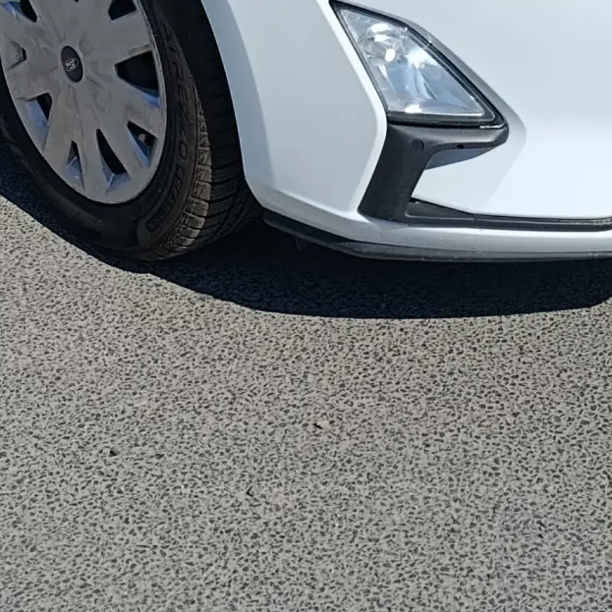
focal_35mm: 80
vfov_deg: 20.0
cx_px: 206
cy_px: -170
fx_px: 1600
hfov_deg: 21.6
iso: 50
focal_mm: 6.11
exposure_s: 1/900
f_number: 1.65
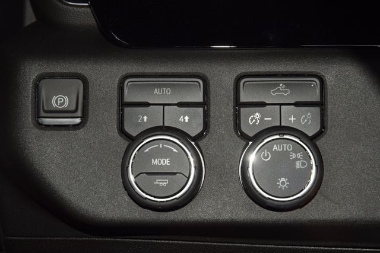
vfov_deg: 13.0
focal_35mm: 105
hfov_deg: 19.5
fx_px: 1109
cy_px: 126
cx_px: 190
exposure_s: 1/125
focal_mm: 70
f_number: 8
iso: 100
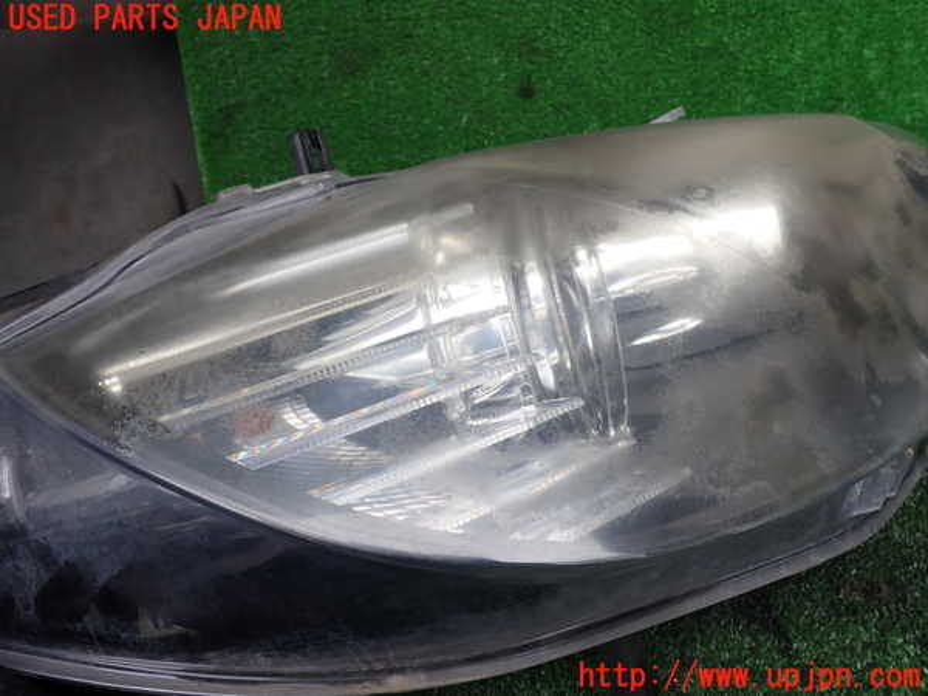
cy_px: 348
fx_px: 804
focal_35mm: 30
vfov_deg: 46.8
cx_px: 464
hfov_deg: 60.0
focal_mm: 5.4
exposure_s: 1/160
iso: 100
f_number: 3.2
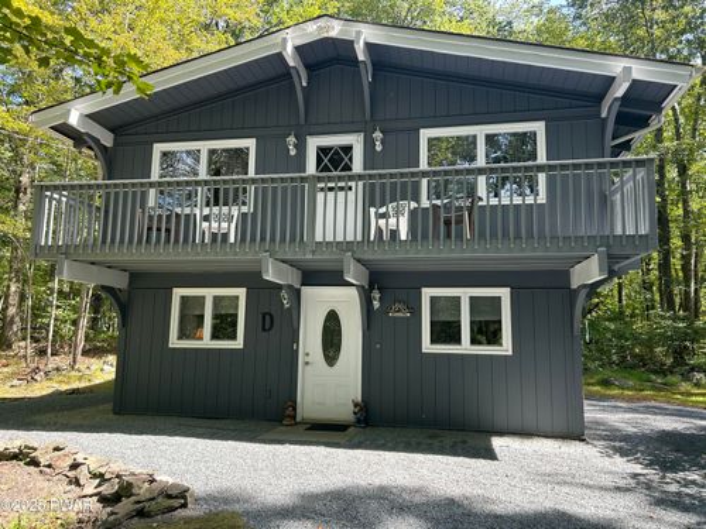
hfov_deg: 67.3
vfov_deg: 53.1
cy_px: 264
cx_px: 353
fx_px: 530
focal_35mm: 26
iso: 50
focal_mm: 5.7
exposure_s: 1/307
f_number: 1.5
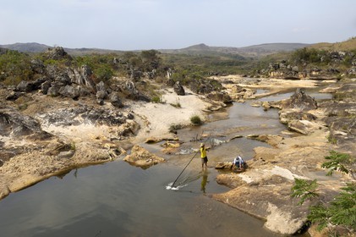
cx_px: 178
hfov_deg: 53.2
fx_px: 356
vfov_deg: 36.8
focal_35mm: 36
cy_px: 118
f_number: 8
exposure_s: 1/320
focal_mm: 24
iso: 100
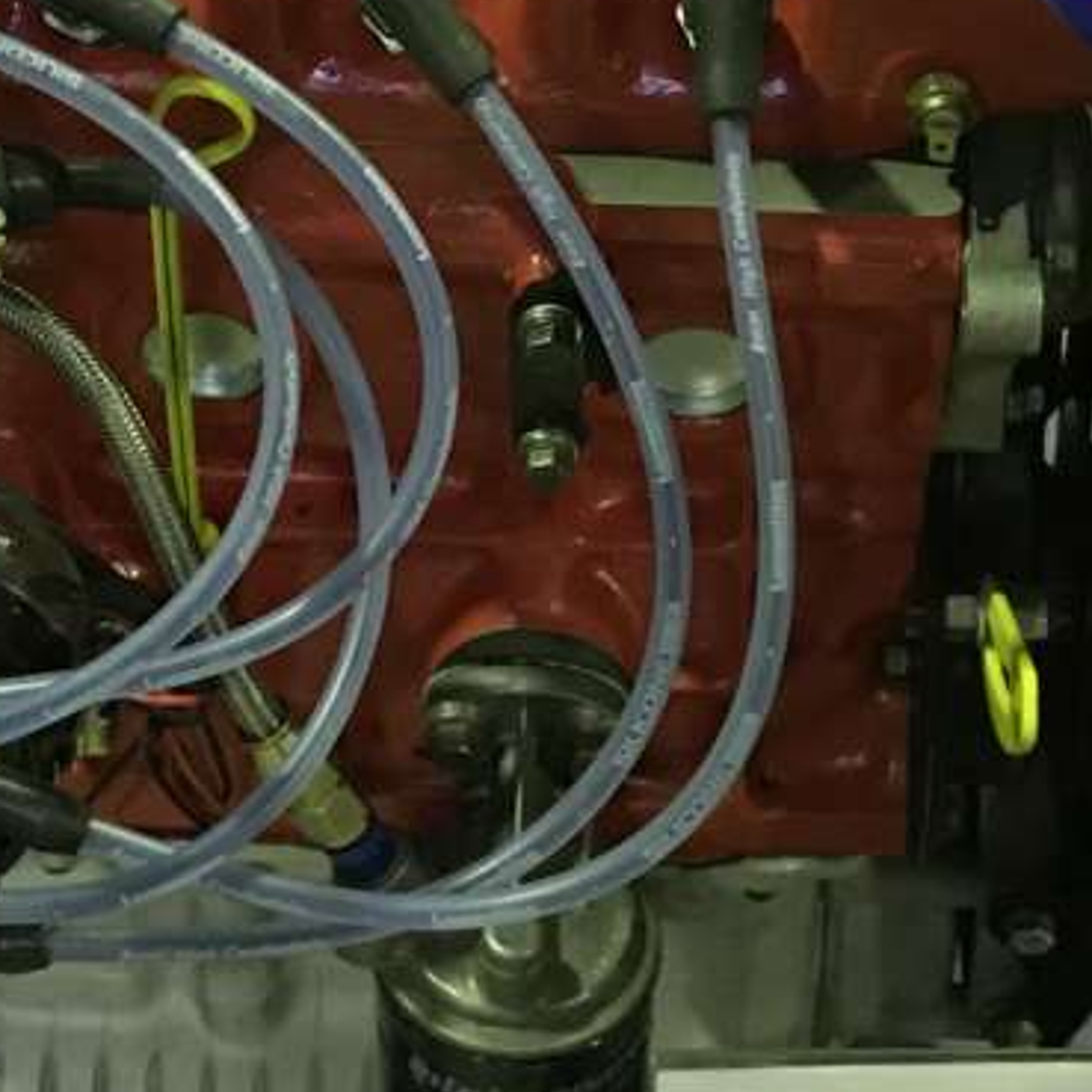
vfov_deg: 16.8
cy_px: 287
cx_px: 479
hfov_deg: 16.9
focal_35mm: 103
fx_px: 3676
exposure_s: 1/11
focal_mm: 3.99
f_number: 1.8
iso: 100
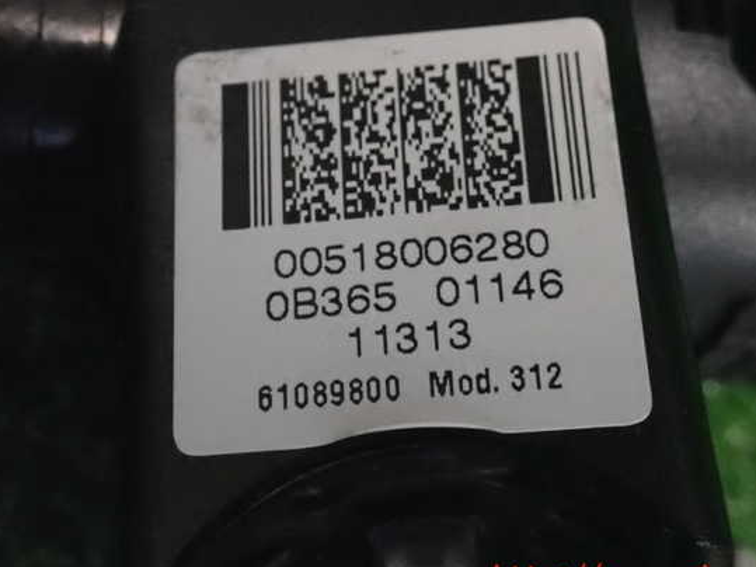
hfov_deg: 28.2
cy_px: 281
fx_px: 1507
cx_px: 390
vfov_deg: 21.3
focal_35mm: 69
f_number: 3.6
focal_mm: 11.09
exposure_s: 1/100
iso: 6400
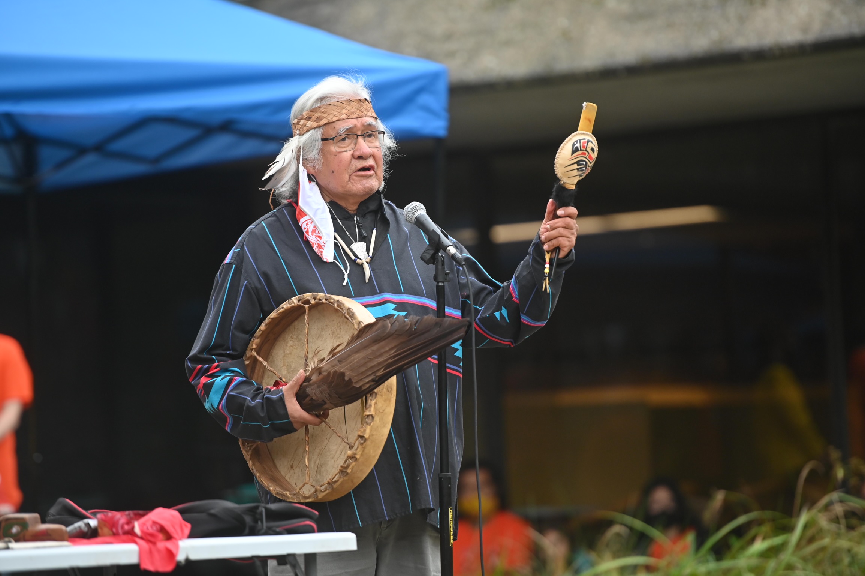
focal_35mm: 195
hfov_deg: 10.6
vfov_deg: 7.0
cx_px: 432
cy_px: 288
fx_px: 4683
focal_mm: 195
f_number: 2.8
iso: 640
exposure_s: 1/1000
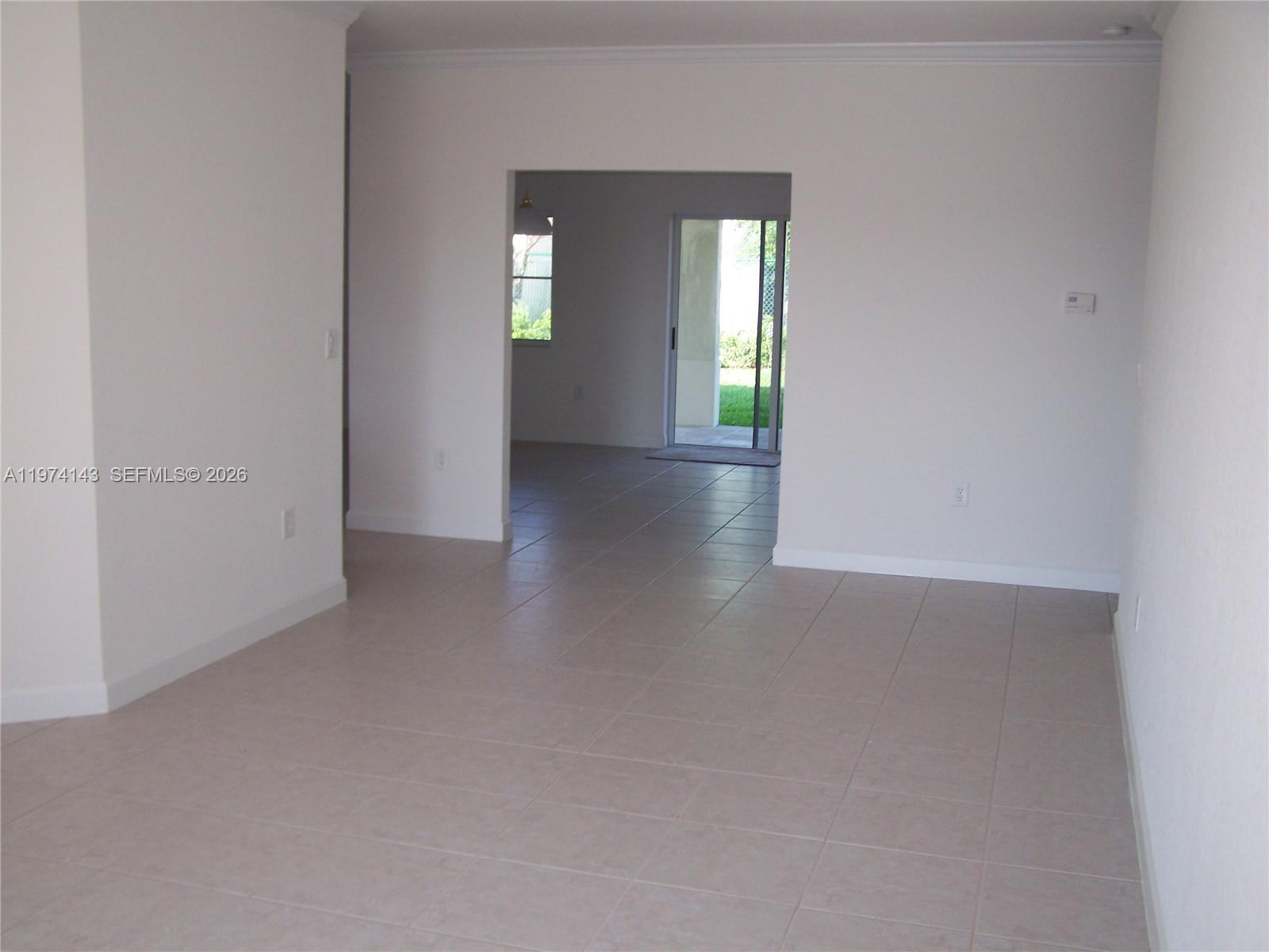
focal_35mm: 38
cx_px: 634
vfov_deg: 37.7
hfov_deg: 49.0
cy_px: 476
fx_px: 1393
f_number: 2.8
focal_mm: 6.3
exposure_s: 1/80
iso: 80
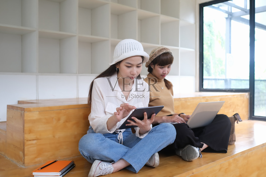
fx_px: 259
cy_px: 88
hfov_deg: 54.4
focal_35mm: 35
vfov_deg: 37.8
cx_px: 133
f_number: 2.8
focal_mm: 23
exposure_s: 1/125
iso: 400
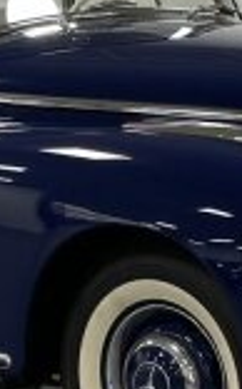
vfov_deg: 10.0
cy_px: 222
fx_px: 2214
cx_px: 55
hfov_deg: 6.3
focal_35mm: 209
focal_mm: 6.86
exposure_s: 1/60
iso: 125
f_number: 1.78
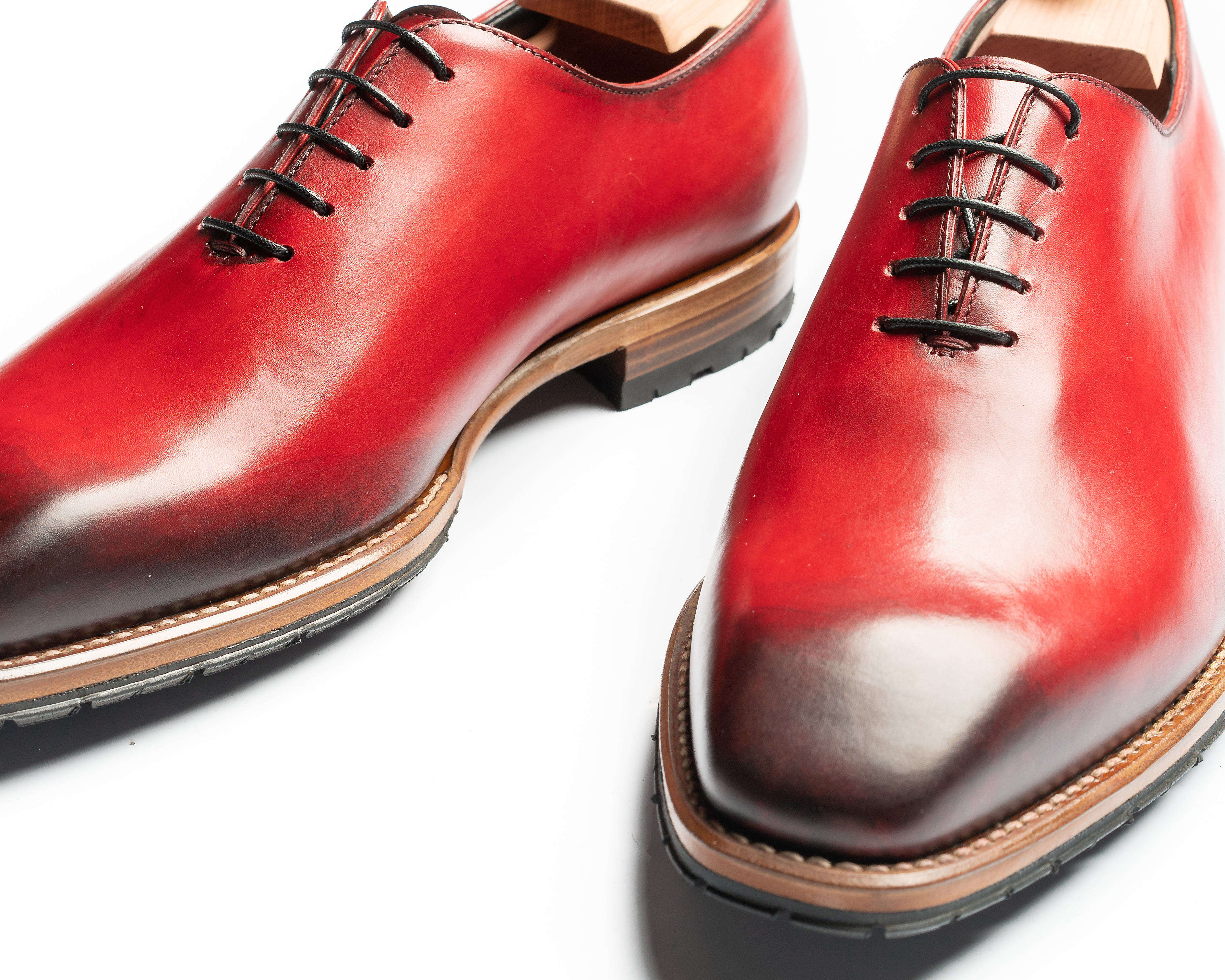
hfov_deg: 23.3
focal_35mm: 82
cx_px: 574
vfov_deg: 18.7
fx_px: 2973
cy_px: 397
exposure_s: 1/125
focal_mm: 55
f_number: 10
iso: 100
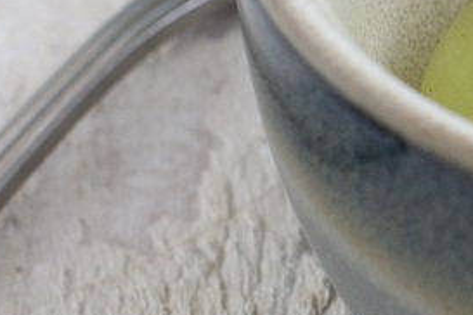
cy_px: -149
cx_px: 1059
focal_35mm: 440
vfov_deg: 3.1
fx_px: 5781
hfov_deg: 4.6
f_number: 5
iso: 400
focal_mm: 50
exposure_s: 1/250
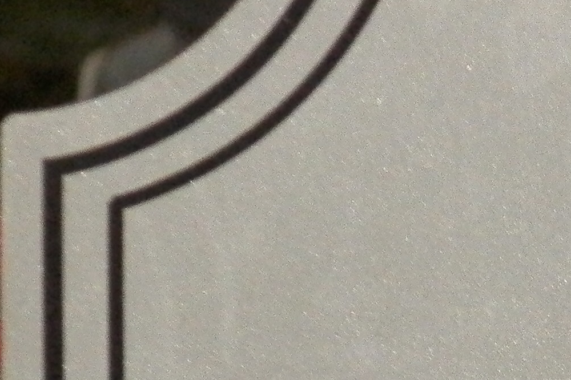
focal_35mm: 1074
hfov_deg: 1.9
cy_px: 947
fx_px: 17028
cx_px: 1159
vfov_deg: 1.3
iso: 320
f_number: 5.4
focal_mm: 40
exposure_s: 1/200
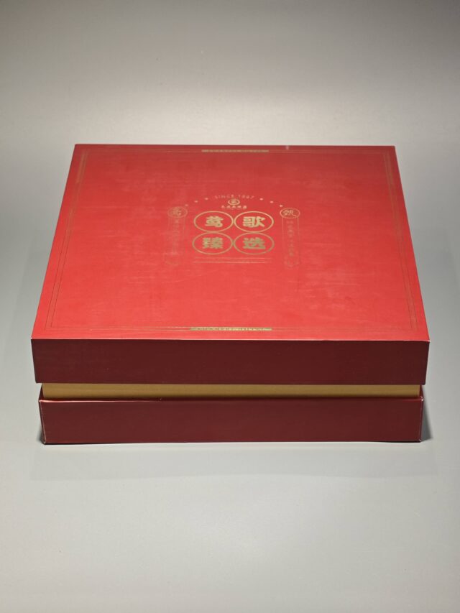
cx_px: 230
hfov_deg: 19.6
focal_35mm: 75
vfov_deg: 26.0
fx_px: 1329
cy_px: 306
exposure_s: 1/100
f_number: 2
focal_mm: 10.1
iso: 160
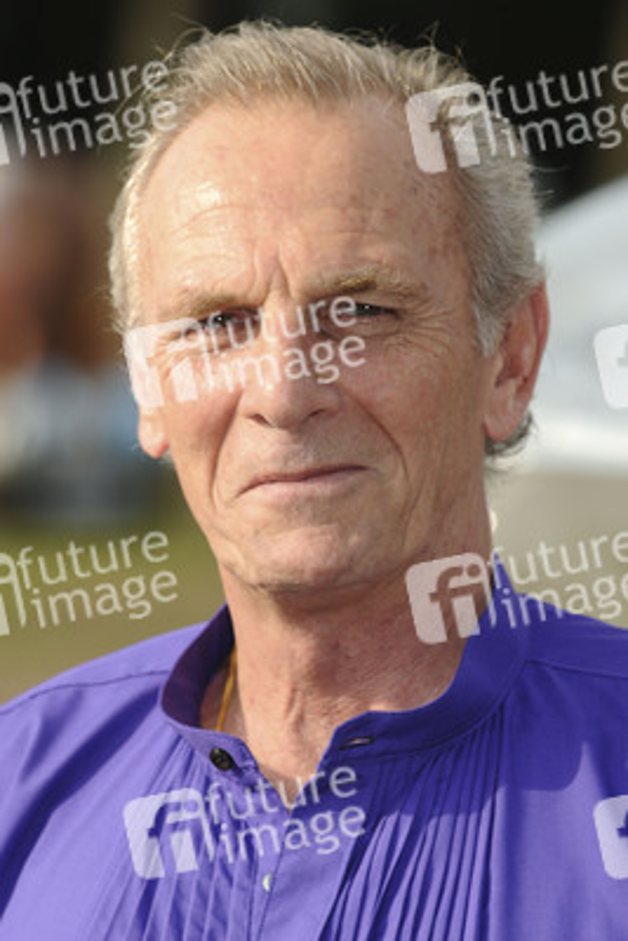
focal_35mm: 300
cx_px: 314
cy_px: 470
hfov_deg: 4.6
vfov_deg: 6.9
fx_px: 7843
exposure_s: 1/250
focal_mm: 200
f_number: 6.3
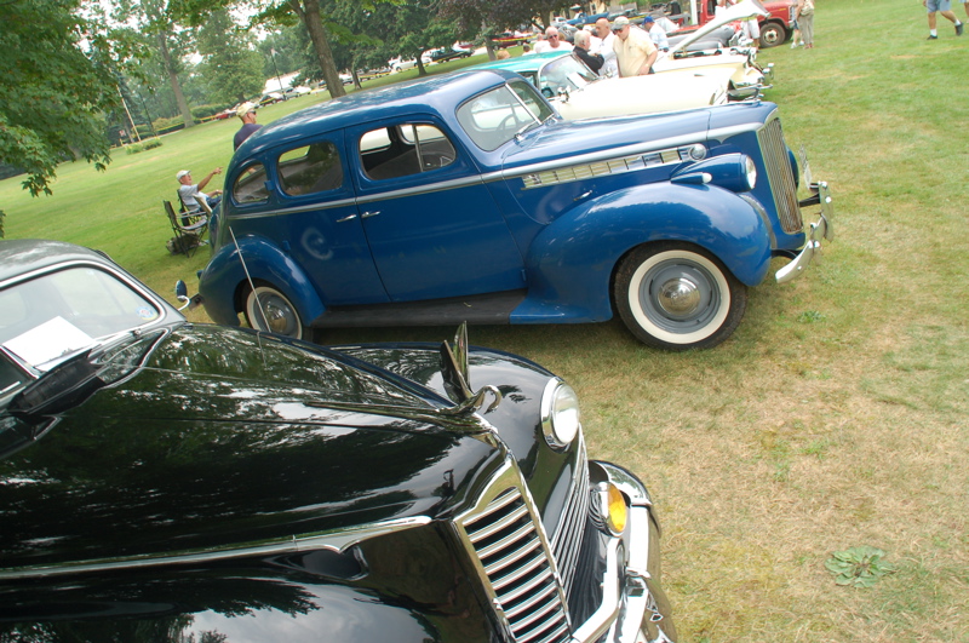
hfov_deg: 67.5
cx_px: 484
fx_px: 726
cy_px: 322
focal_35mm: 27
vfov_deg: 47.8
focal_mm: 18
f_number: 11
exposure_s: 1/60
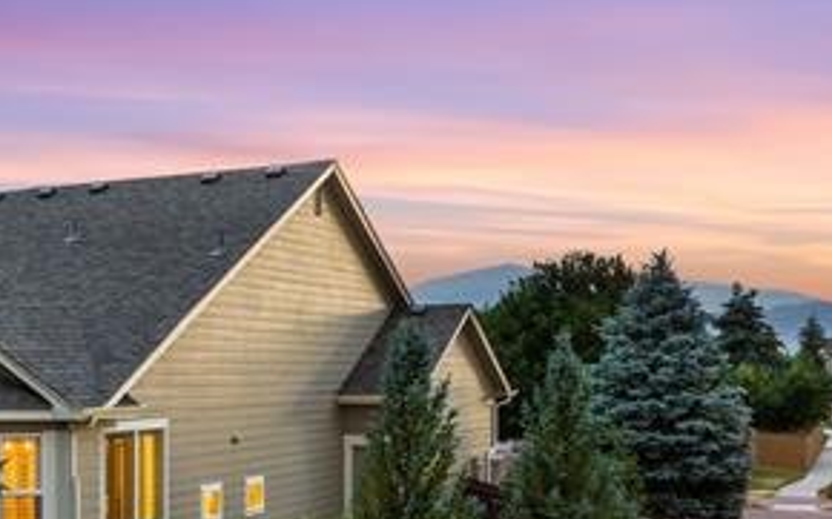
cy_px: 450
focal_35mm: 56
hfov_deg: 33.2
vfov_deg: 22.6
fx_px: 1269
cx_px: -6
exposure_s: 1/1.25
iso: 200
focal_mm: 12.29
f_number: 7.1
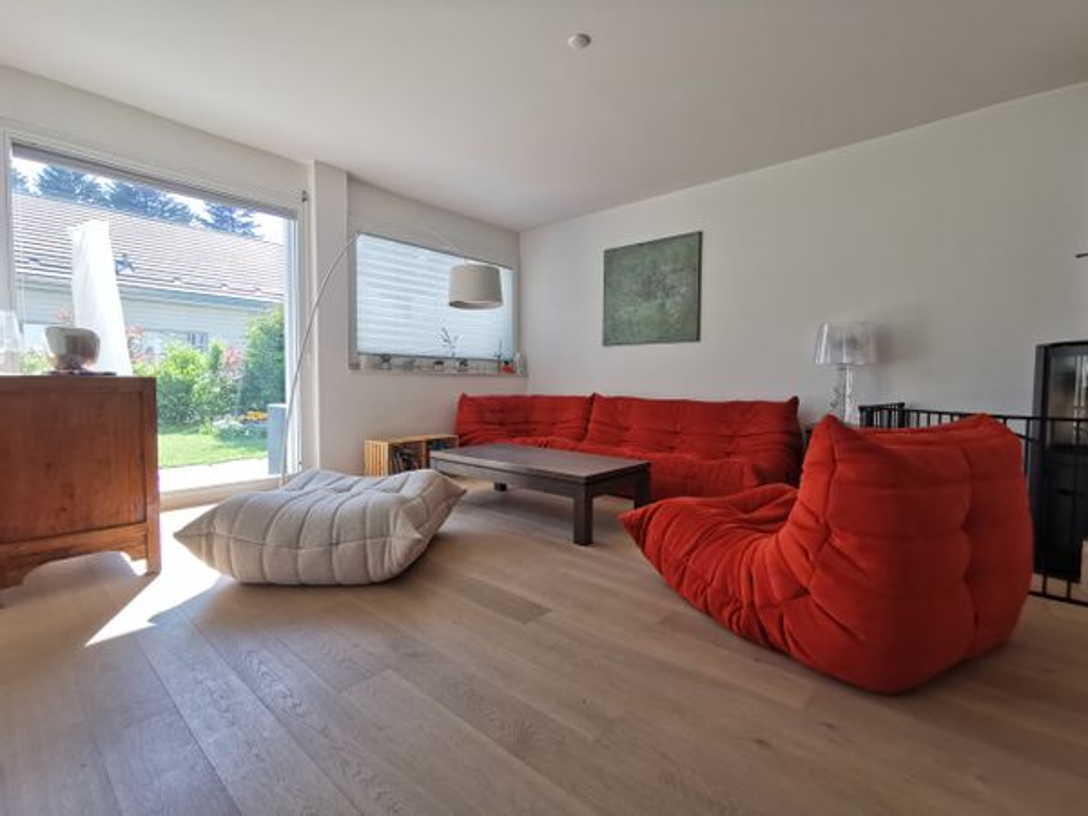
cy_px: 408
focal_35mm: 16
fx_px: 503
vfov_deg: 78.1
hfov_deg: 94.5
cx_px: 544
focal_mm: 2.35
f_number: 2.2
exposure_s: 1/99.9
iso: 64
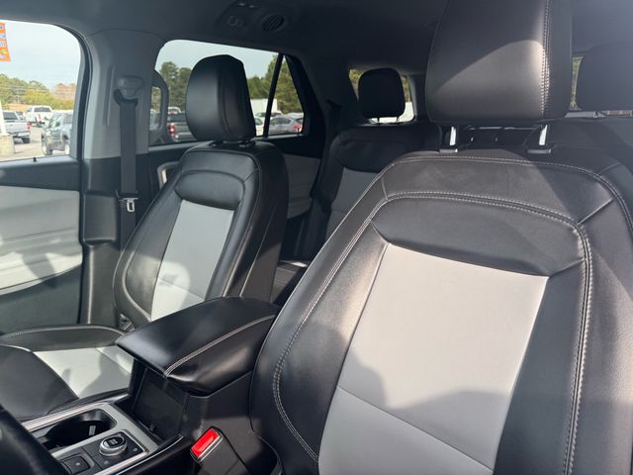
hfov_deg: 71.6
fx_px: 439
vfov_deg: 56.8
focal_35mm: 24
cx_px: 316
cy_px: 238
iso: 80
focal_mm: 6.76
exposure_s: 1/549
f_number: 1.78
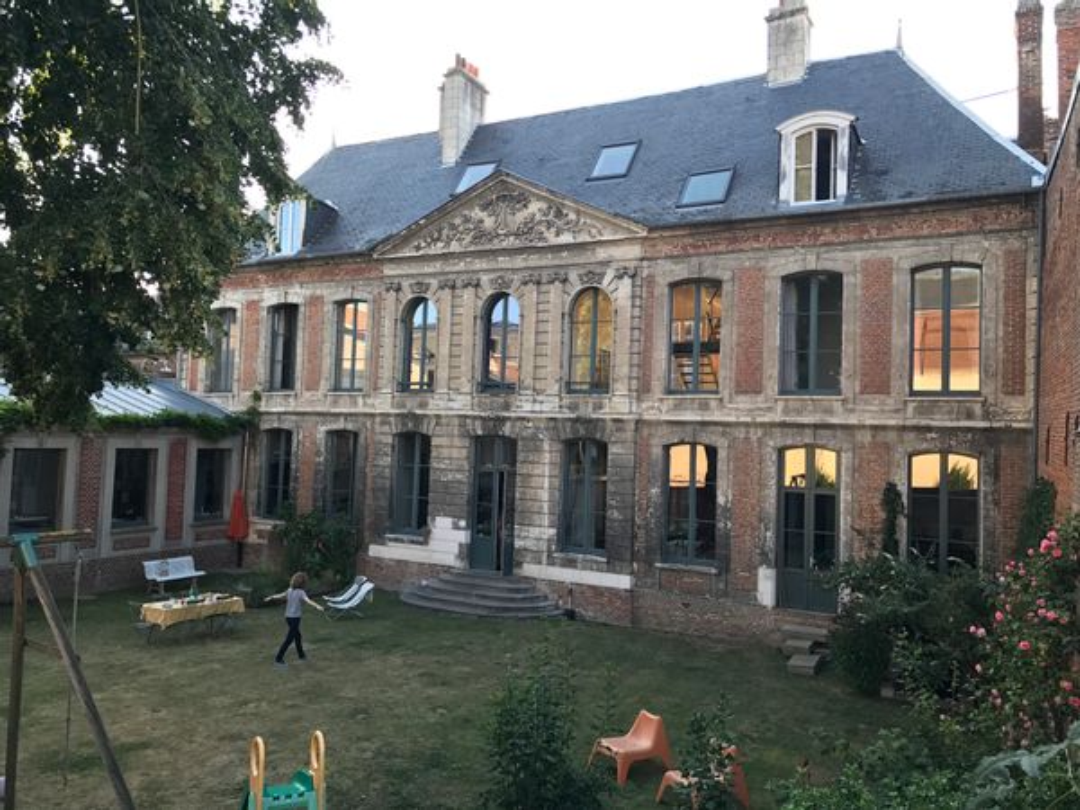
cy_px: 405
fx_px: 874
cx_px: 540
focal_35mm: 28
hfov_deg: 63.4
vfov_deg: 49.7
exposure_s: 1/197
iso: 20
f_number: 1.8
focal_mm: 3.99
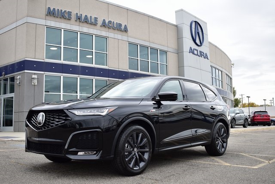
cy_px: 92
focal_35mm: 38
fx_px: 287
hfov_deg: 51.2
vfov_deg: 35.6
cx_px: 138
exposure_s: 1/125
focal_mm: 25
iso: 100
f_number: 5.6
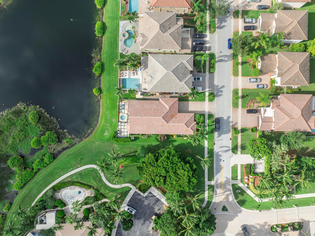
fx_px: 218
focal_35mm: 24
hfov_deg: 71.6
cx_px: 158
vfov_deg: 56.8
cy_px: 118
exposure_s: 1/1000
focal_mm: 12.29
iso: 110
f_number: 2.8
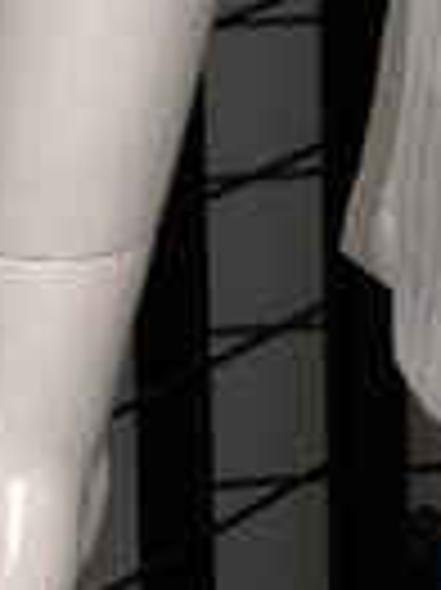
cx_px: 1138
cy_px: -1045
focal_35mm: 147
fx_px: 2501
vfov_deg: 10.5
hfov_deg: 8.9
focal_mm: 6.86
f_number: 1.78
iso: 64
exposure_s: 1/186
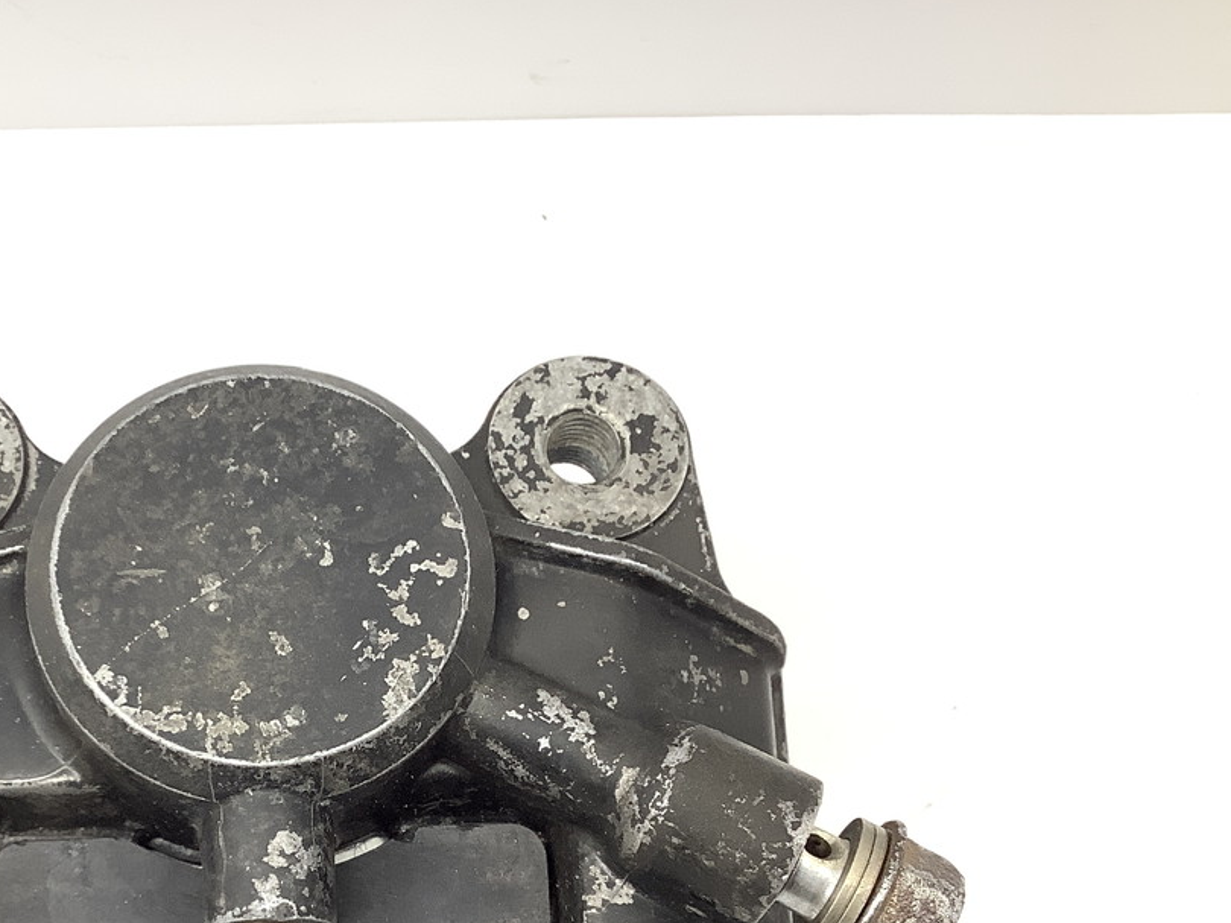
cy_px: 721
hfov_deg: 37.9
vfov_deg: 29.1
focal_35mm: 49
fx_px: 1742
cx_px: 299
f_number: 2.4
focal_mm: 3.3
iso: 50
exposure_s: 1/50
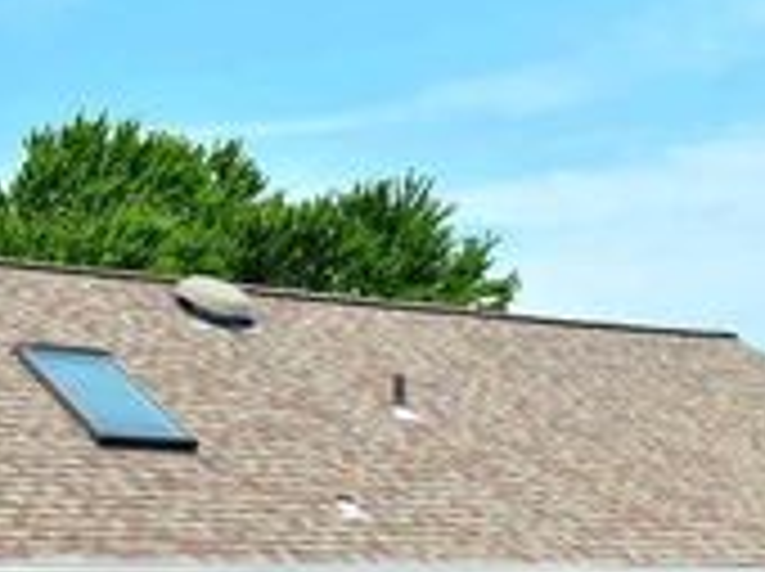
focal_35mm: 85
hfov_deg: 22.8
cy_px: 511
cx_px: 171
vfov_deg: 17.1
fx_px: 1876
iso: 100
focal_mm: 20
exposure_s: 1/320
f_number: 9
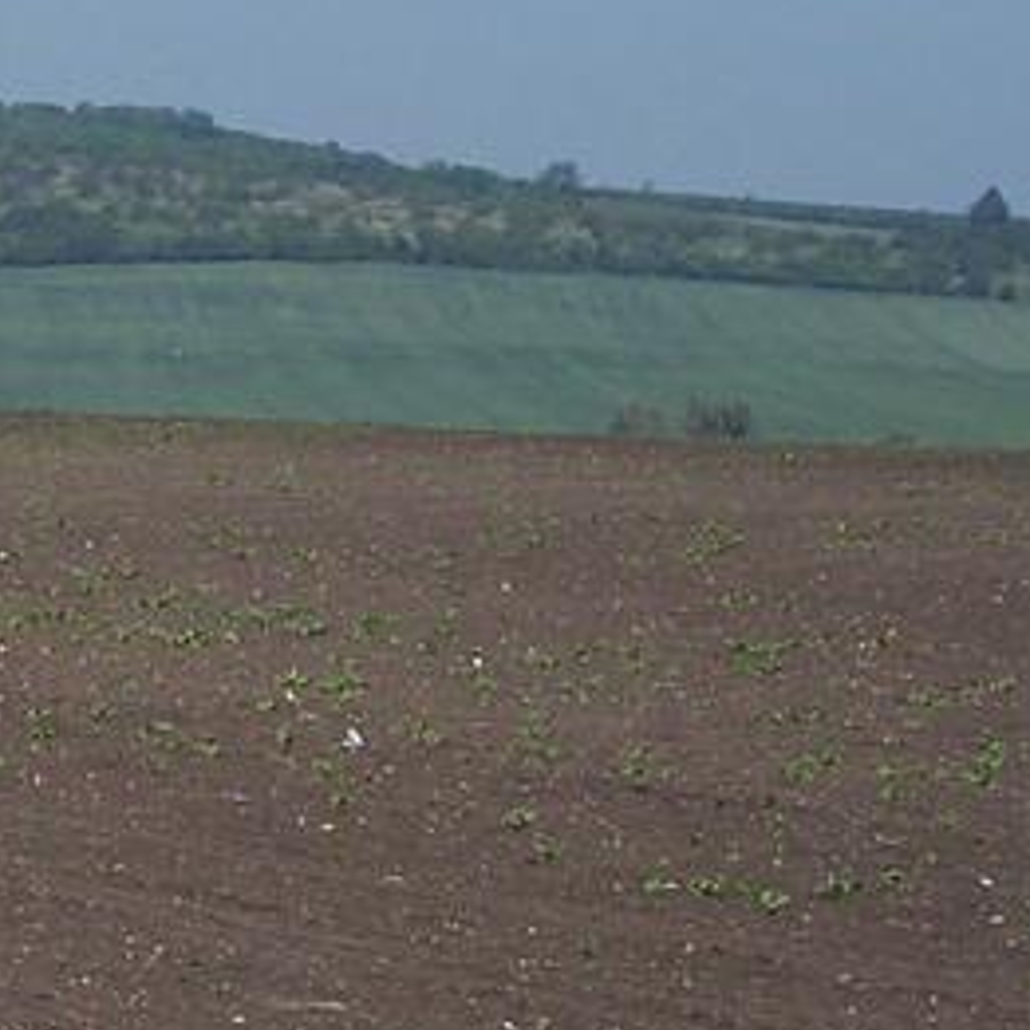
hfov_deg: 7.9
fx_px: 7103
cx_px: -987
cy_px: -264
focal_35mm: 211
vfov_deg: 8.2
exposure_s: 1/750
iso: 100
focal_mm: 10.7
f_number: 4.8
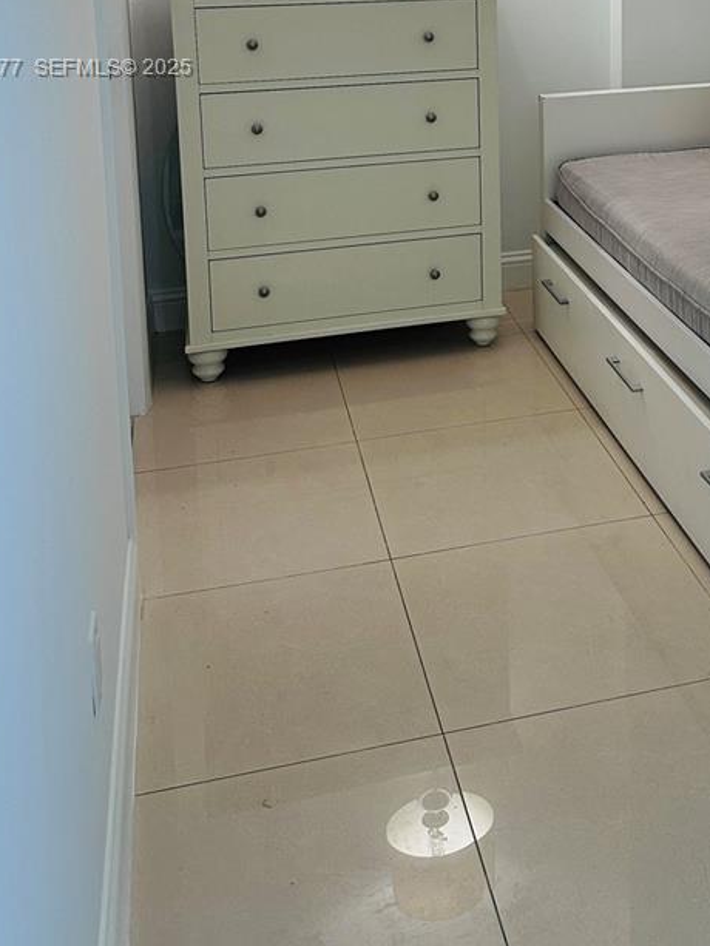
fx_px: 1285
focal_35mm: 47
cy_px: 69
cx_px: 600
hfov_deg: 29.9
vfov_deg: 37.4
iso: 200
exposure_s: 1/120
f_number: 1.78
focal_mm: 6.86
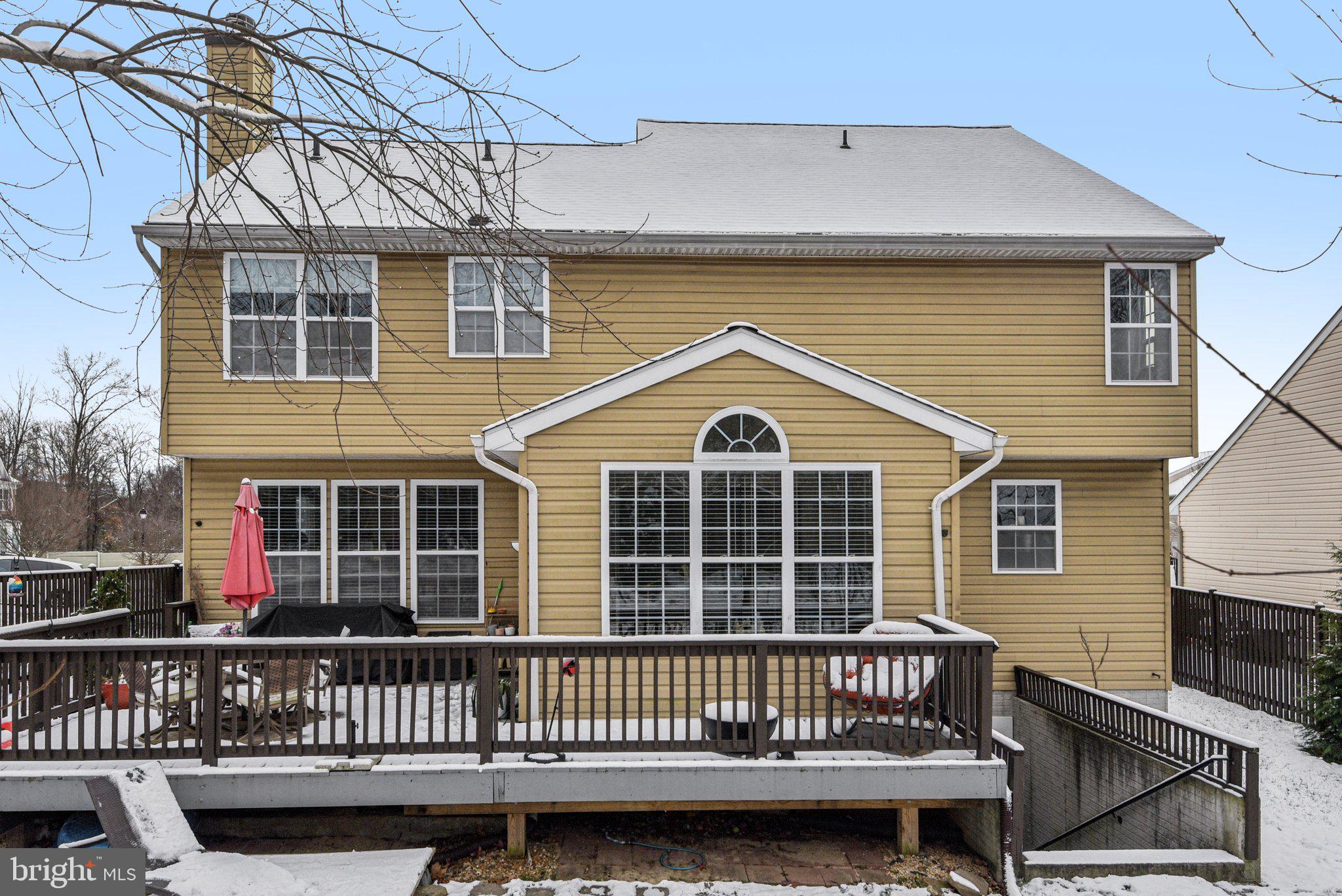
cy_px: 448
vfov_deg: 53.2
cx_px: 671
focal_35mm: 24
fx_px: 895
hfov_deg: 73.7
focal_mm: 24
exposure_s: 1/2000
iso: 400
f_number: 8
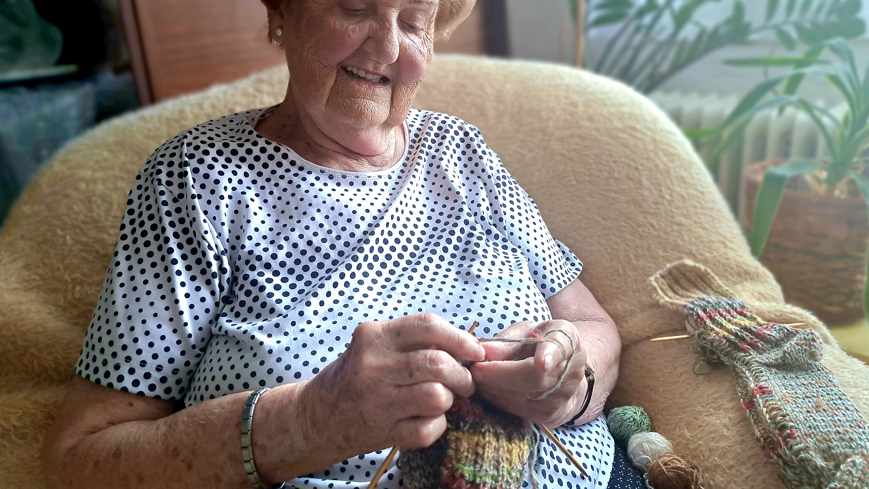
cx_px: 432
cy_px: 180
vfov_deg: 42.5
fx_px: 622
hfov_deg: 69.9
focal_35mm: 27
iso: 125
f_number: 1.8
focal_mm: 5.23
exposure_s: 1/50
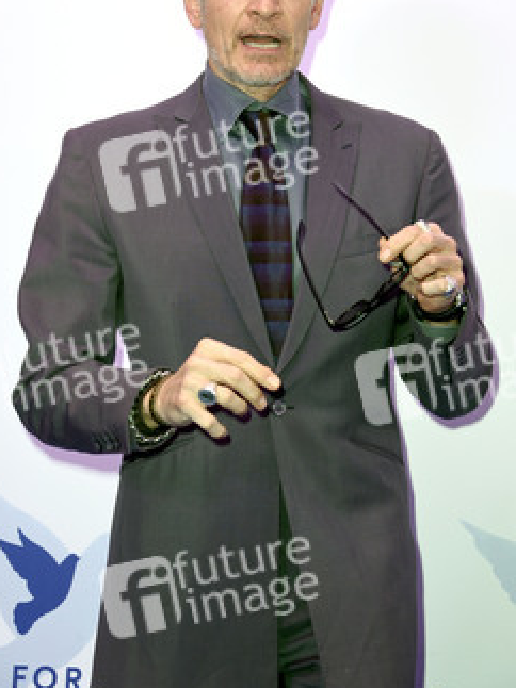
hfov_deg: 13.8
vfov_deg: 18.4
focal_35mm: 107
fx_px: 2128
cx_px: 271
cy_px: 268
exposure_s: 1/250
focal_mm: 90
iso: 800
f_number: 5.6
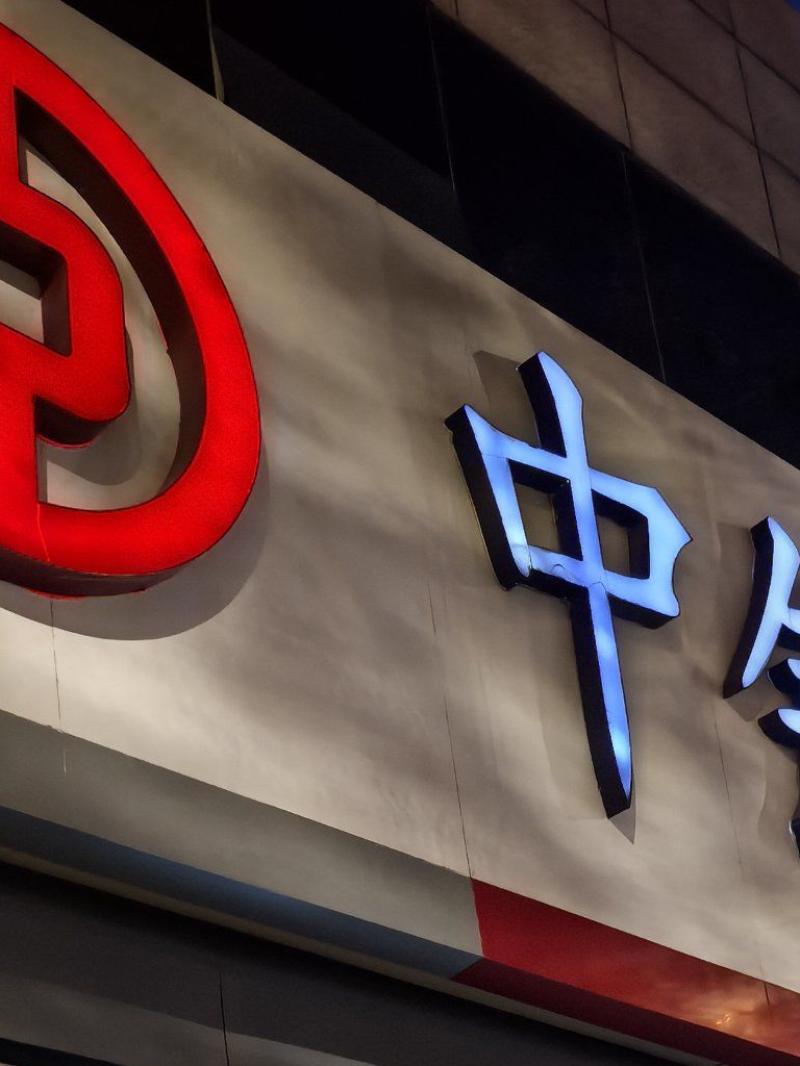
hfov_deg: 20.1
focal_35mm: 72
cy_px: 1048
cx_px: 699
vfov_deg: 25.8
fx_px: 2219
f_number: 1.4
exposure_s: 1/60.2
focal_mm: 6.98
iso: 250
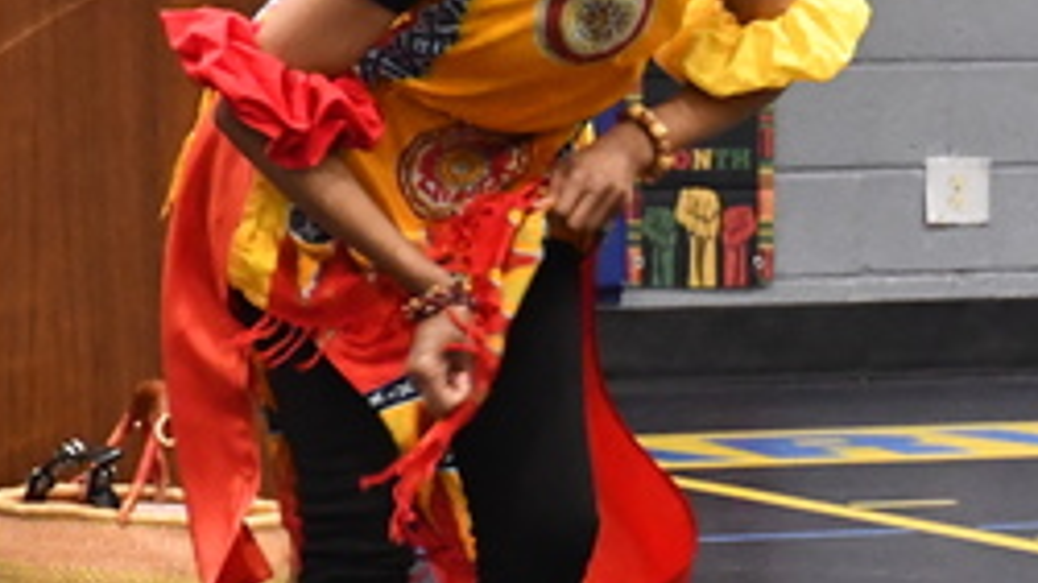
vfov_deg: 2.7
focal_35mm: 448
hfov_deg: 4.8
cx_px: 1865
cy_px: 292
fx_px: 12327
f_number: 5
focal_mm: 70
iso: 3200
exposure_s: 1/100
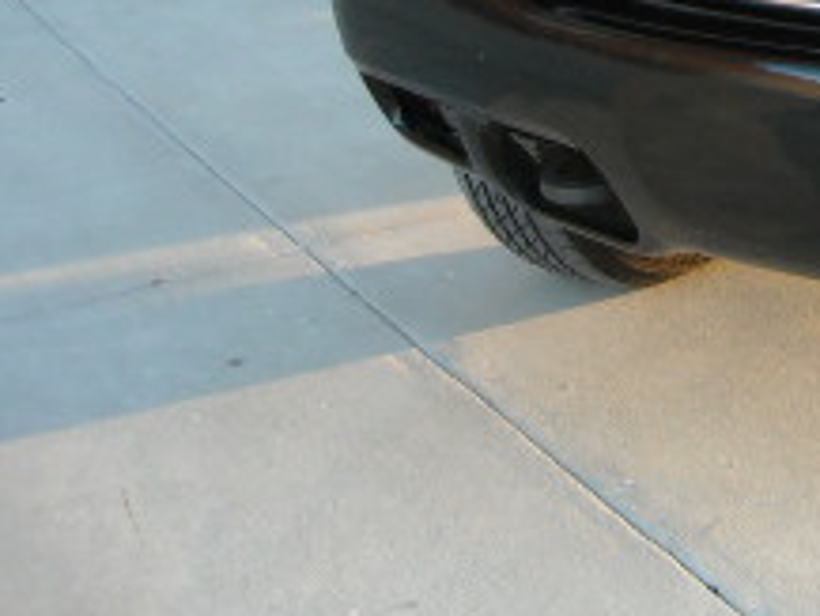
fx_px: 2441
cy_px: -257
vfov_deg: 13.7
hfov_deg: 17.8
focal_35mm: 103
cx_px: 1088
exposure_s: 1/184
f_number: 2.8
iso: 227
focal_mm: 5.7
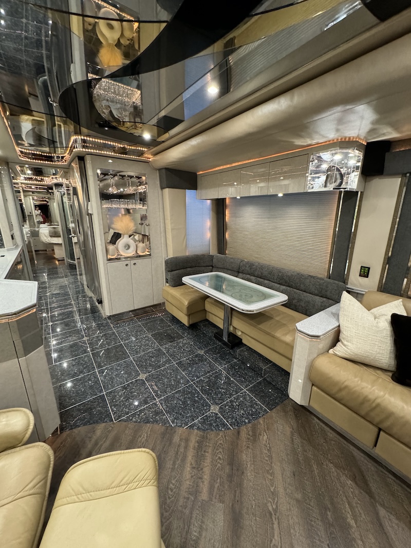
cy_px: 274
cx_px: 206
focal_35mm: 14
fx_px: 222
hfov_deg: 85.7
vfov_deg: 102.1
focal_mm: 2.22
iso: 1000
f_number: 2.2
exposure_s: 1/60
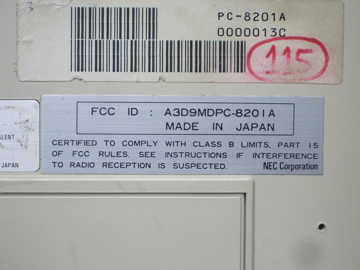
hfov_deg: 18.7
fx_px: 1092
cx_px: 180
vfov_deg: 14.1
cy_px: 135
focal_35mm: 105
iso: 80
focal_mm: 17.4
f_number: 4.8
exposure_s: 1/250
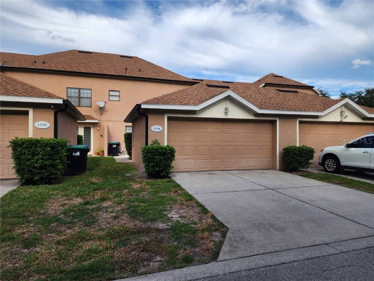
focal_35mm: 23
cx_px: 187
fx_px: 248
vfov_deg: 58.9
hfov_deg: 73.9
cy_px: 140
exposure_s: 1/690
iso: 12
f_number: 1.8
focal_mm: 6.4
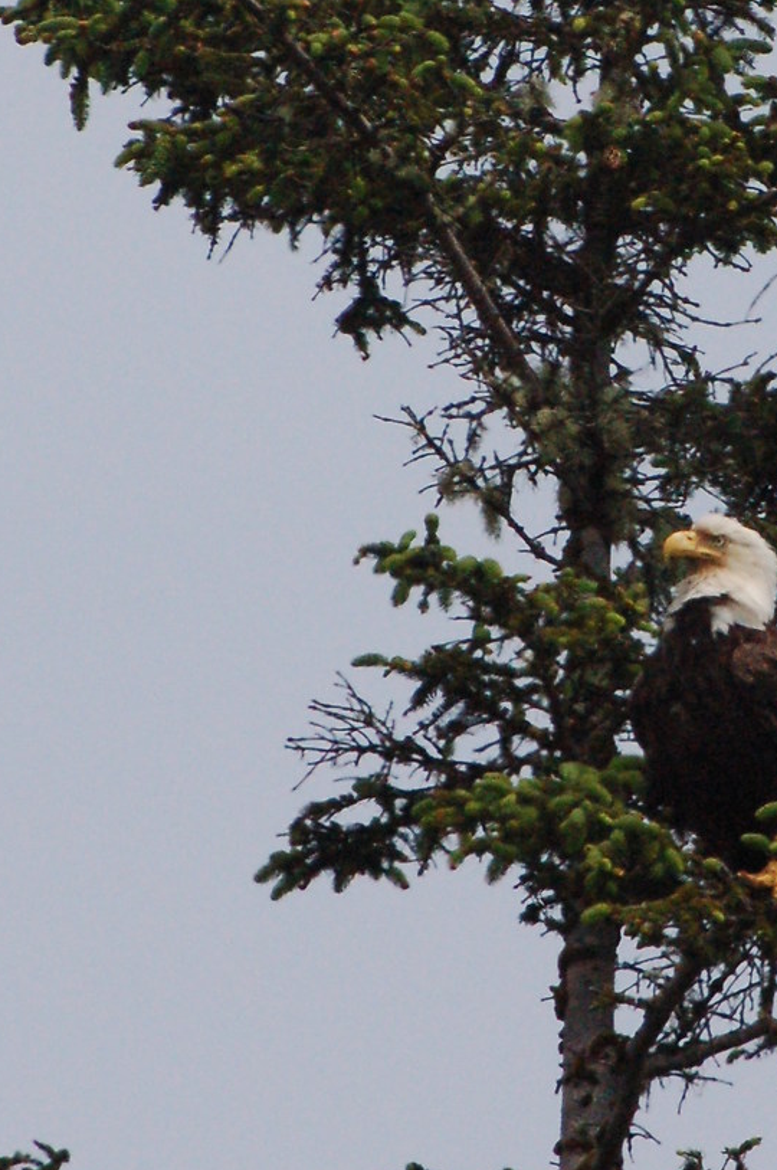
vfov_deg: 1.6
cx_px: 668
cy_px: 311
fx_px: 43133
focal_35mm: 1329
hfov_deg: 1.0
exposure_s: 1/4000
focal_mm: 300
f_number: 13
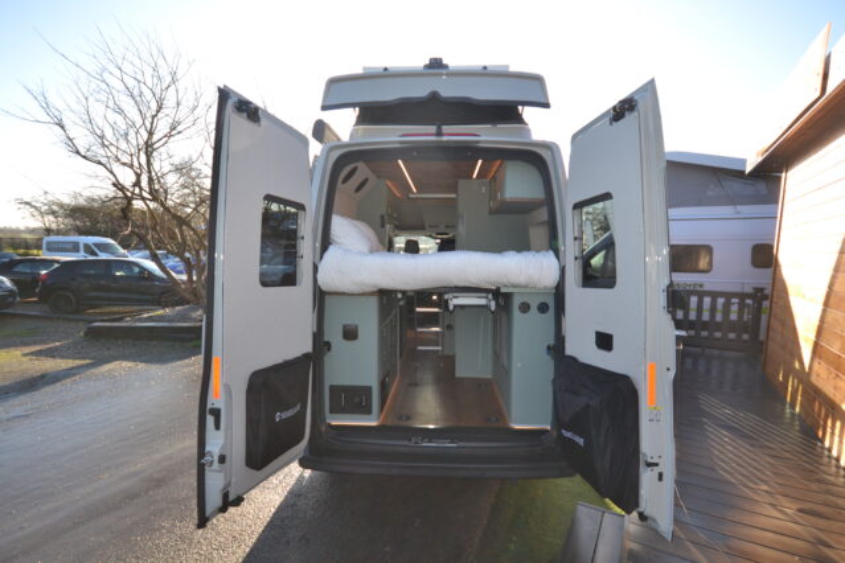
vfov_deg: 67.4
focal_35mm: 18
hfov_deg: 90.0
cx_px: 422
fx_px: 422
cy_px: 282
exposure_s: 1/125
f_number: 4.5
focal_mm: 12
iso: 100
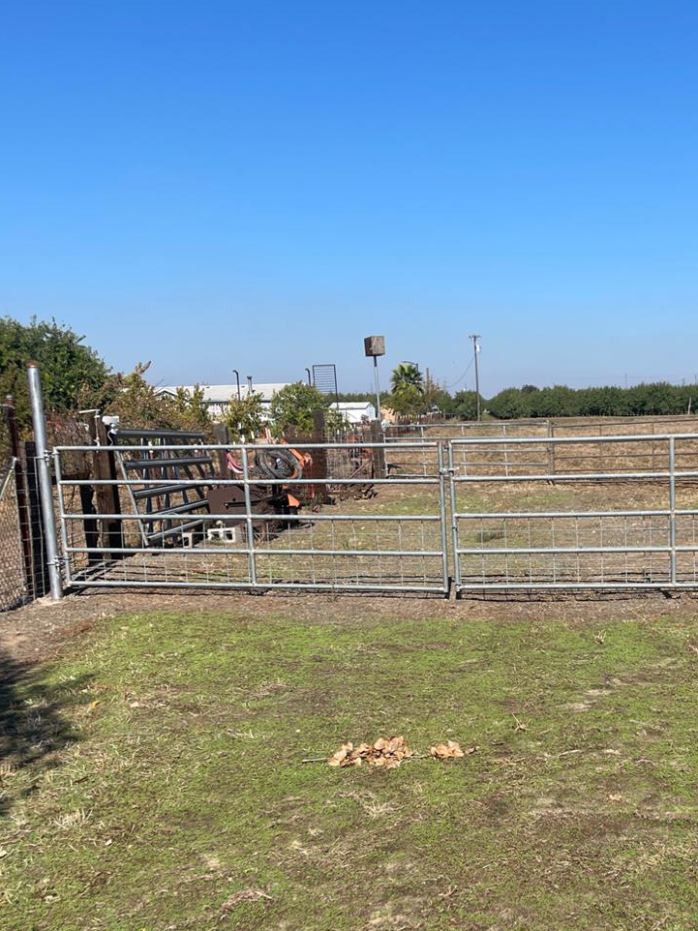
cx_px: 523
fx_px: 1049
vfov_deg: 47.4
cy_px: 583
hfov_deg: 36.0
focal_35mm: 39
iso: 32
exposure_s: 1/4202
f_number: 1.6
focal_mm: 5.1
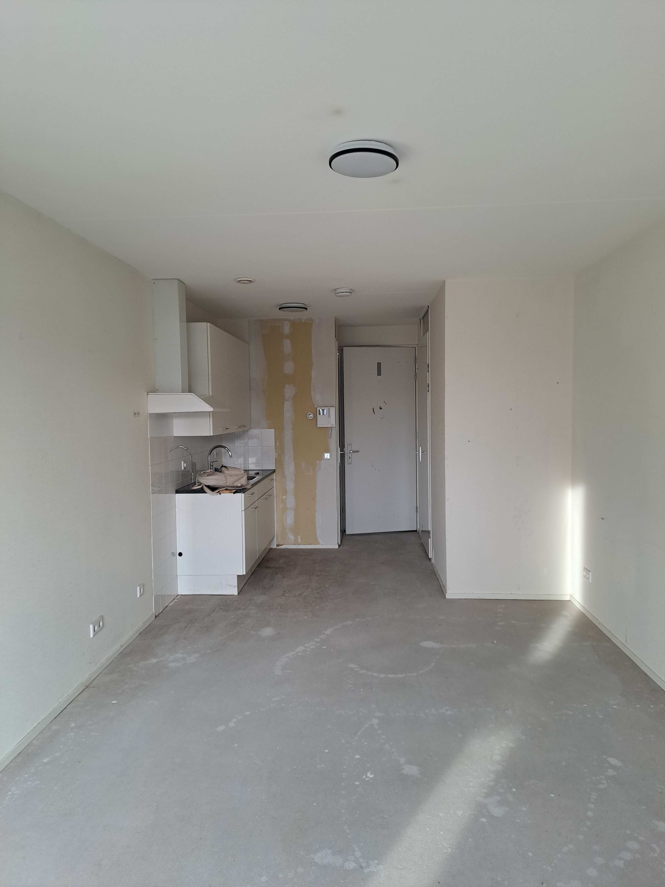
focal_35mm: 25
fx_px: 640
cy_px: 444
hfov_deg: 54.9
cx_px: 332
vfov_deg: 69.4
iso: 125
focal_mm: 4.65
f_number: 1.8
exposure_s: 1/60
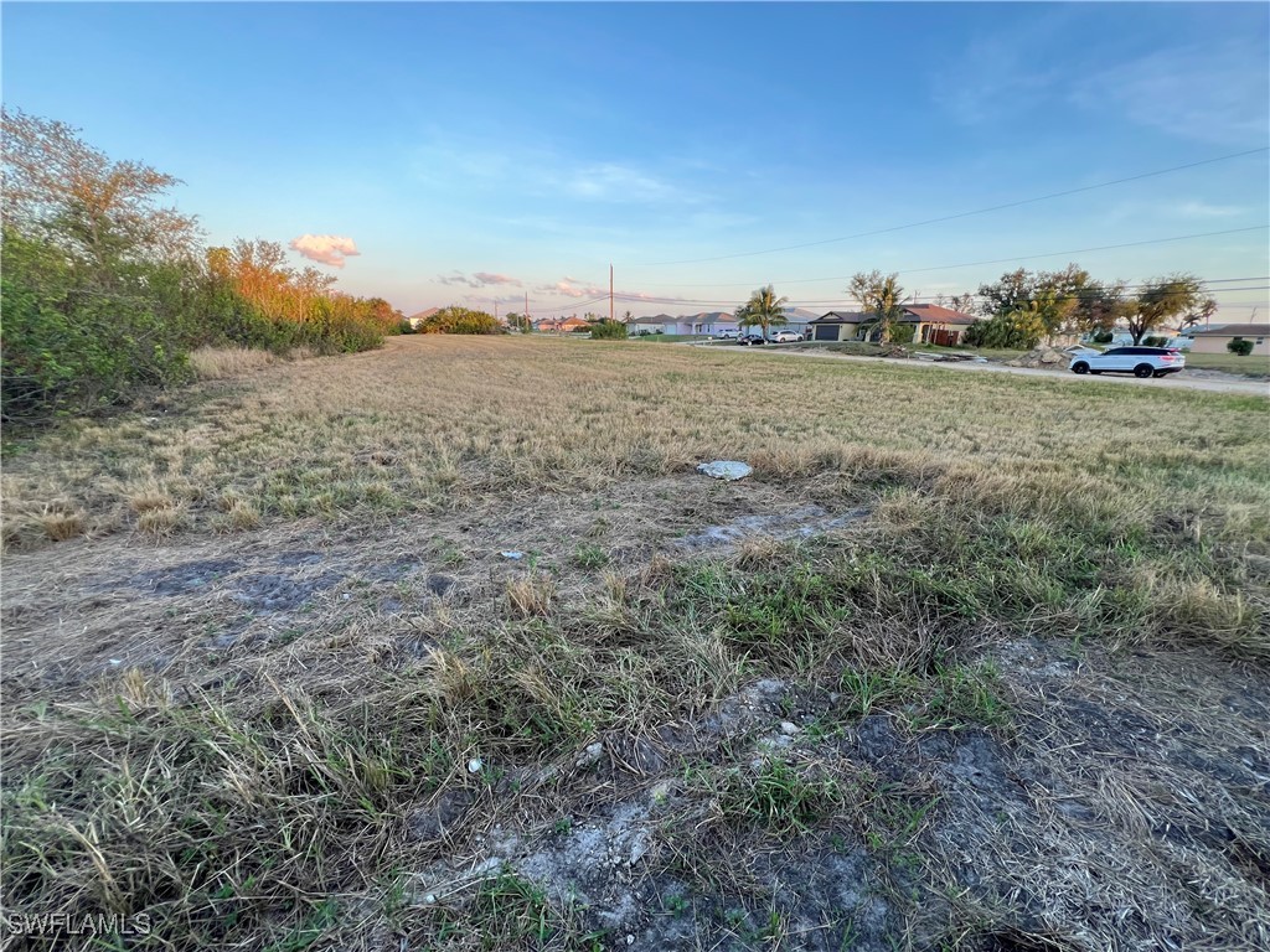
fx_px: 477
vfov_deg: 89.9
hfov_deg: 106.2
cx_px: 635
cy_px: 476
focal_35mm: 13
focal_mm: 1.57
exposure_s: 1/99
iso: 64
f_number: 1.8
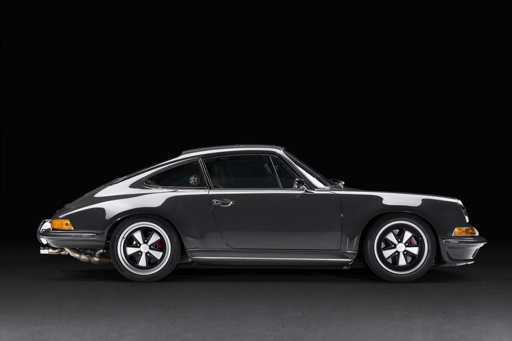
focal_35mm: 70
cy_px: 170
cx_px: 256
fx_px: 995
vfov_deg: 19.5
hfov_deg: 28.8
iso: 100
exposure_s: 1/125
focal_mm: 70
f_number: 8
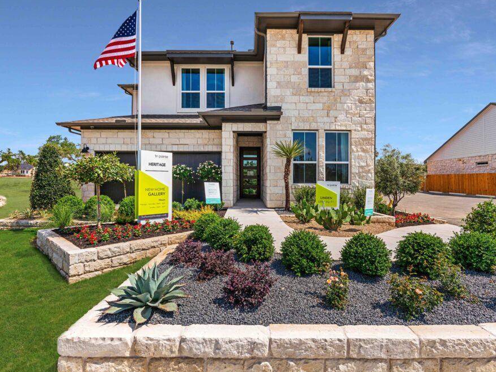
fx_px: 258
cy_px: 182
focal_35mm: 18
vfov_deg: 71.6
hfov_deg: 87.7
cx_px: 253
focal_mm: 16
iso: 200
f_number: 8
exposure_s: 1/400
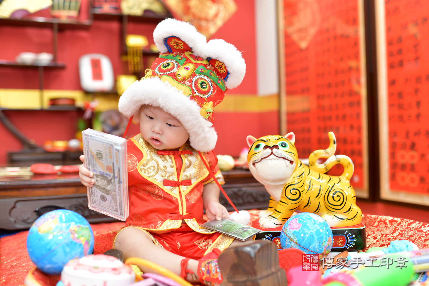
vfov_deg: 37.9
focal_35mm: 35
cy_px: 143
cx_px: 214
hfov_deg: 54.4
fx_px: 417
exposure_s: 1/200
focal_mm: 35
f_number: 2.8
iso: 400
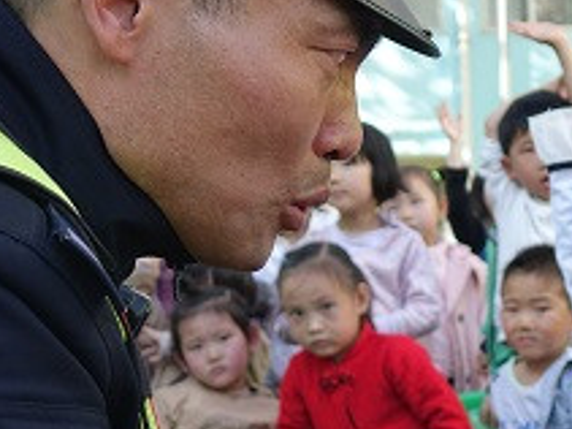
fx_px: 2081
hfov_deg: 15.4
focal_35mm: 126
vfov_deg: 11.7
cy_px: 331
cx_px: 539
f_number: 2.8
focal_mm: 16.76
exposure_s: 1/200
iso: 100
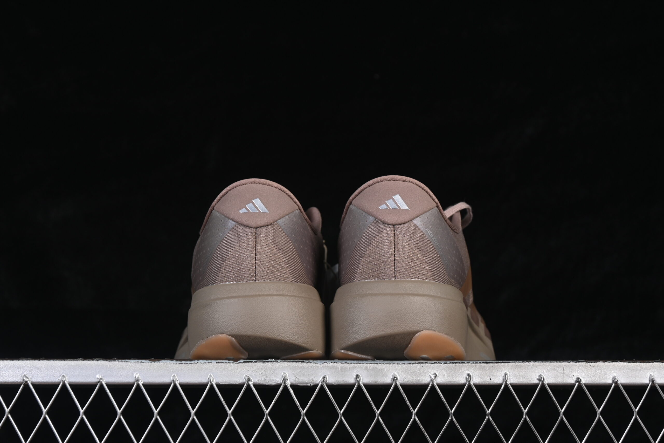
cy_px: 222
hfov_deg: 27.0
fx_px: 1383
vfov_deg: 18.2
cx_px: 332
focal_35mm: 75
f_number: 7.1
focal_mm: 50
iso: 160
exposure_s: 1/60
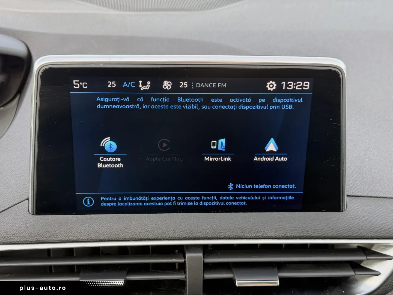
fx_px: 545
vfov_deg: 30.3
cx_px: 196
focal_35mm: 48
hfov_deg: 39.7
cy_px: 148
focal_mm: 6.76
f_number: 1.78
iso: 80
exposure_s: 1/151
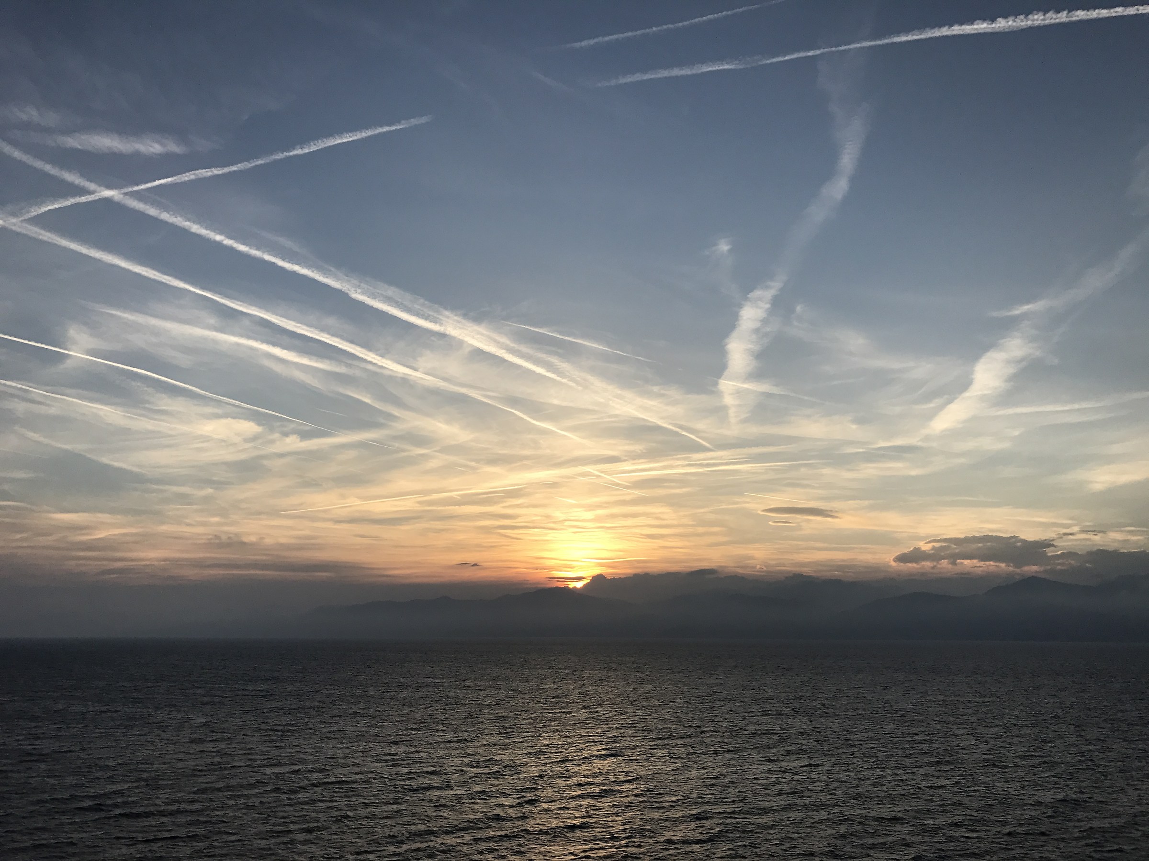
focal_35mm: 28
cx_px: 574
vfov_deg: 49.7
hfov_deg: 63.4
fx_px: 929
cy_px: 430
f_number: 1.8
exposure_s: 1/1650
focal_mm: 3.99
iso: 20
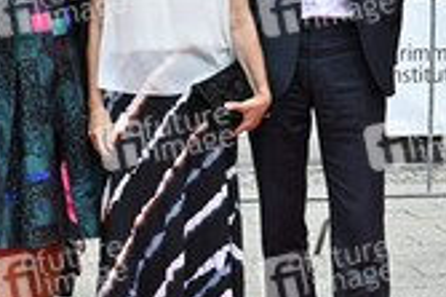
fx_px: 1374
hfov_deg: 18.3
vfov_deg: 12.3
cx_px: 95
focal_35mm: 111
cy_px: 72
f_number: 5.6
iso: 2000
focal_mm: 41
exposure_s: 1/500
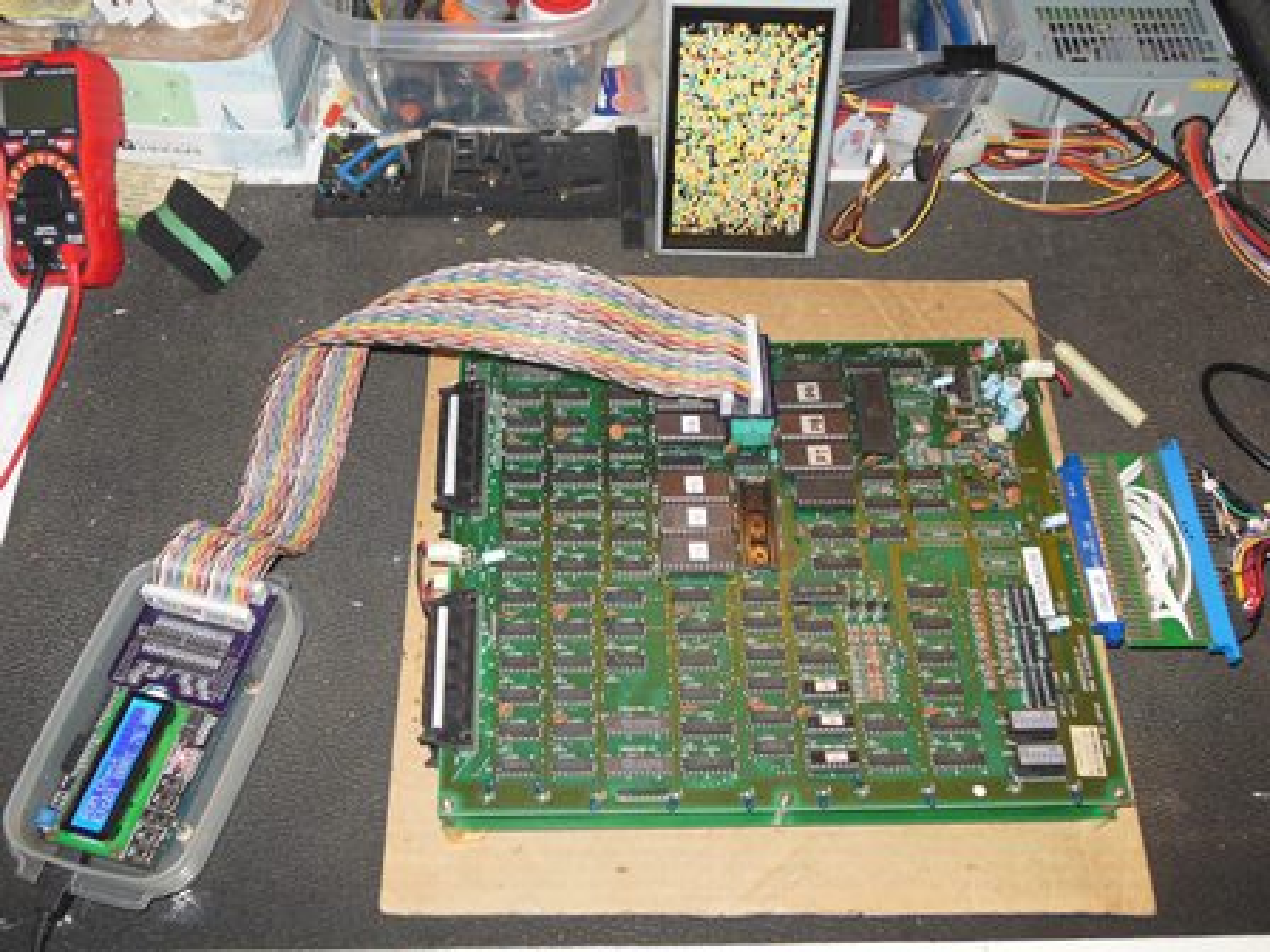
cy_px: 476
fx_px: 1211
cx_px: 635
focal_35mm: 33
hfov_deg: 55.4
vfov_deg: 42.9
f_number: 3.5
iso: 200
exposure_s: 1/30
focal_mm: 6
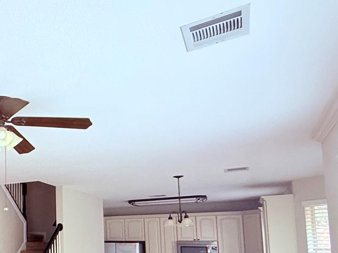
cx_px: -85
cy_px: 212
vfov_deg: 37.8
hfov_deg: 36.6
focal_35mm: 36
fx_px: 352
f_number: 2.2
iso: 320
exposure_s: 1/96
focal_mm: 2.22
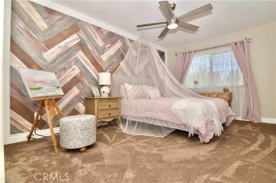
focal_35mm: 16
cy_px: 92
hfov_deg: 95.1
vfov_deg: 71.9
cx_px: 138
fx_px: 126
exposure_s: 1/80
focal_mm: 11
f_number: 7.1
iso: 100
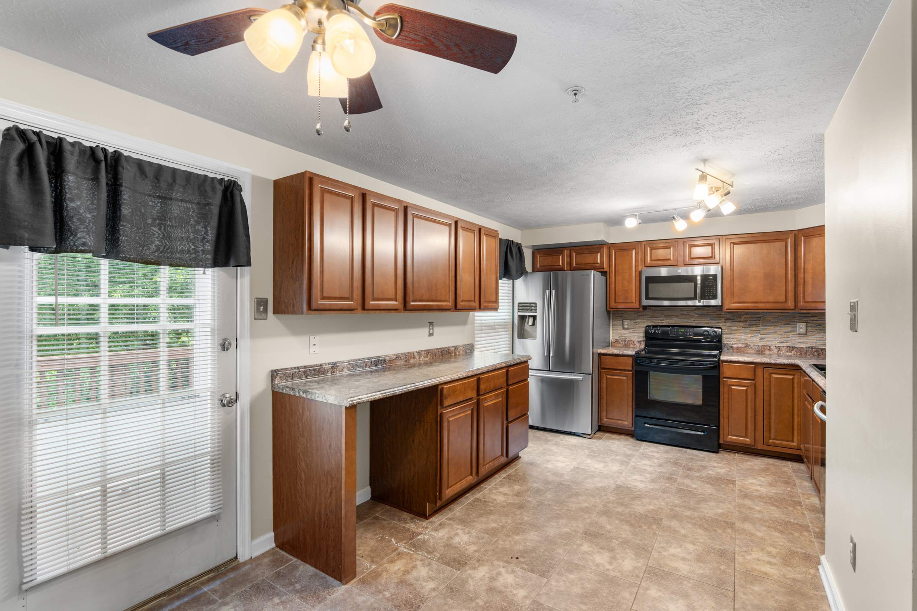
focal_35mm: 17
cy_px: 306
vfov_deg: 70.4
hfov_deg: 93.3
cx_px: 458
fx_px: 433
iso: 640
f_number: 8
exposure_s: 1
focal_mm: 16
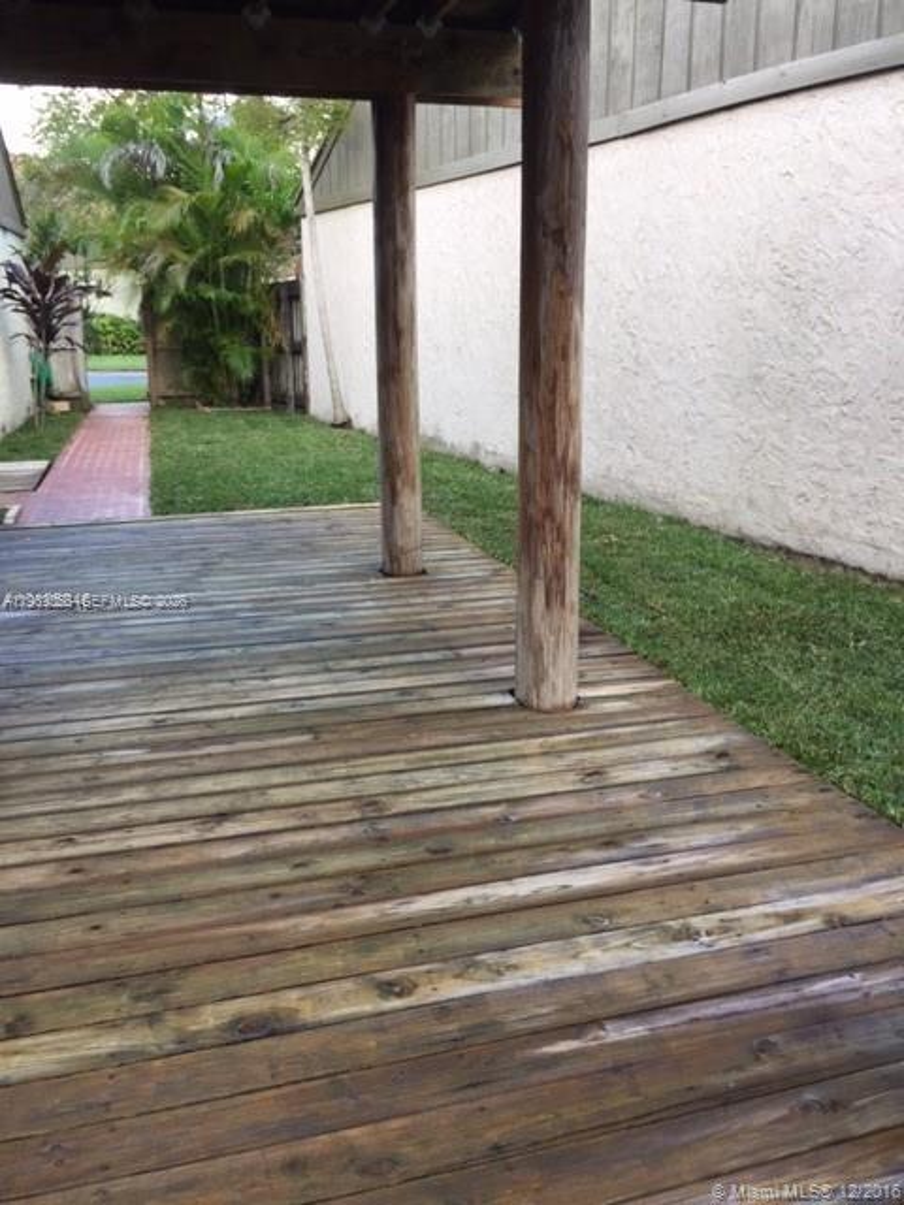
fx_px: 1010
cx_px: 452
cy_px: 602
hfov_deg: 48.2
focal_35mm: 29
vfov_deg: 61.7
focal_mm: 4.15
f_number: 2.2
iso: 40
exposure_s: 1/120
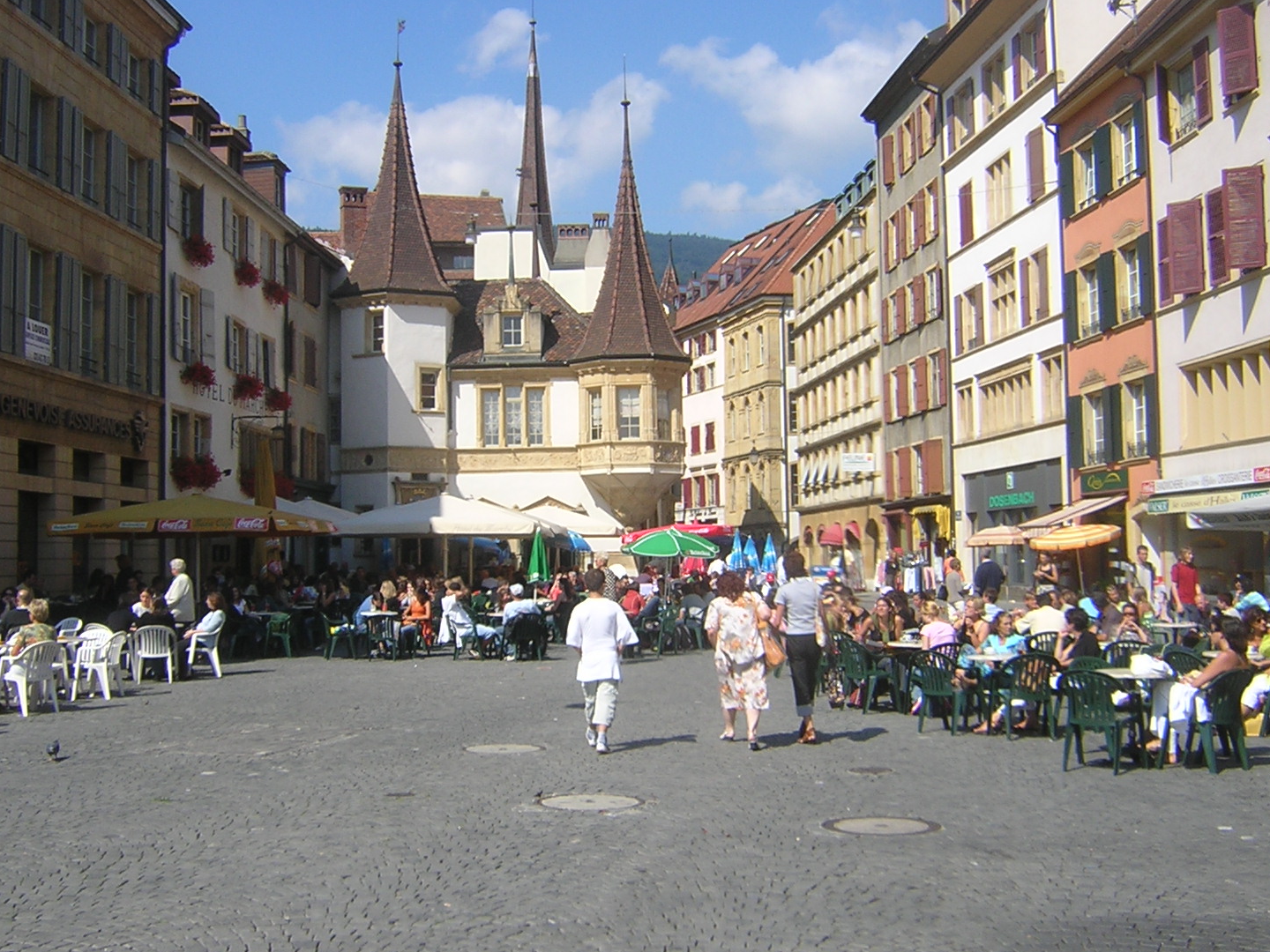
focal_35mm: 40
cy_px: 429
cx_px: 605
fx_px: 1468
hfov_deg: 46.8
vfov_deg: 35.9
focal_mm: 4.7
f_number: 5.2
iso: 100
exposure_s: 1/332
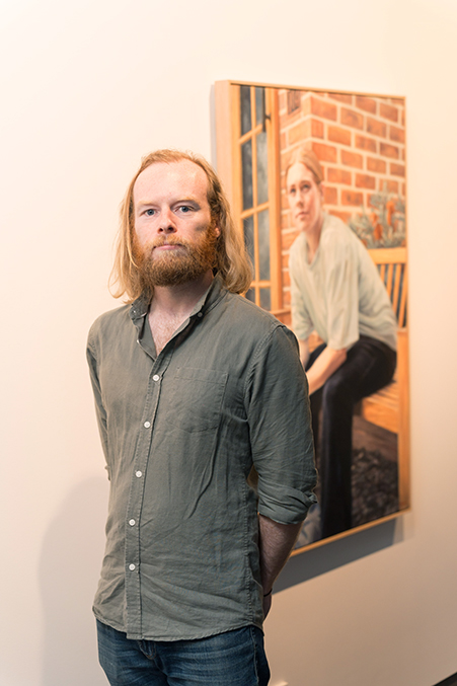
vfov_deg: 30.5
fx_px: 1257
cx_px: 228
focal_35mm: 66
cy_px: 343
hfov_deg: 20.6
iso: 320
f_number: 2.8
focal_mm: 66
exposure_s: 1/100
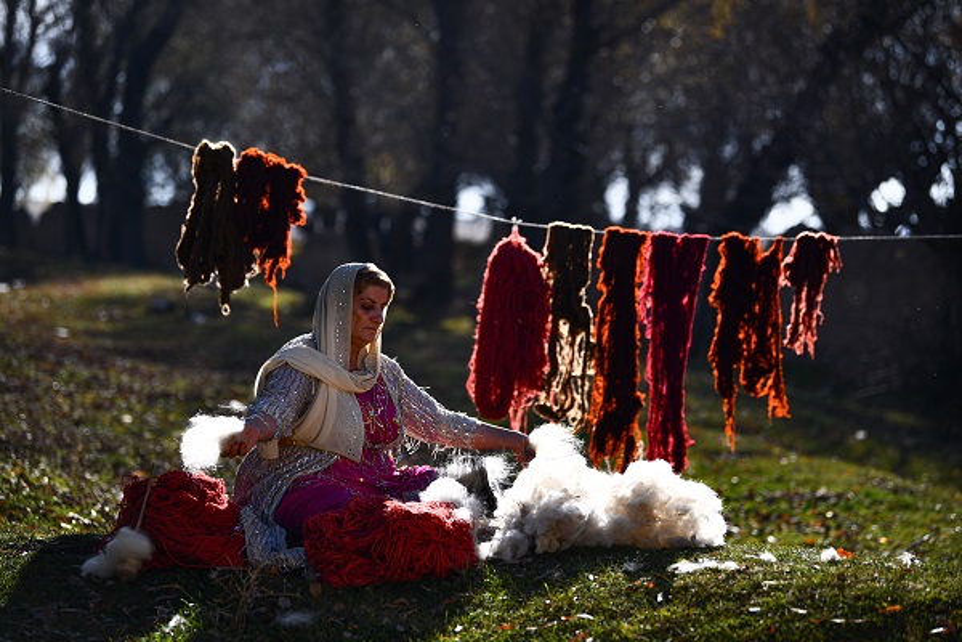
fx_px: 2993
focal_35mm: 112
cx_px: 481
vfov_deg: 12.2
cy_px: 321
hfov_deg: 18.3
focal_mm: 112
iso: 125
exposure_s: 1/2500
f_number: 2.8
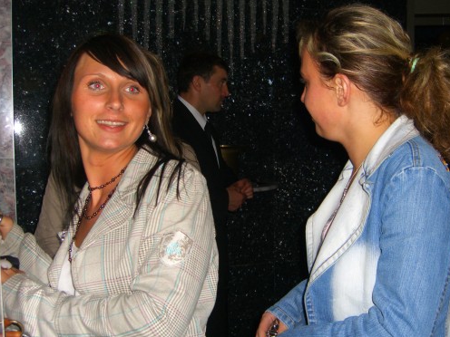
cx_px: 253
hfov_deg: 41.2
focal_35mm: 46
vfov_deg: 31.5
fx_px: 598
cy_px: 175
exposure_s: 1/60
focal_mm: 7.9
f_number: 2.8
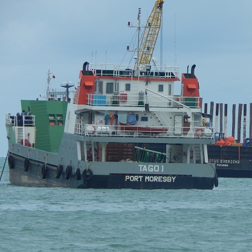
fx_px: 4200
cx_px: 168
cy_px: 126
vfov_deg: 3.4
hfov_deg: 3.4
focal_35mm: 510
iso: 125
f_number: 5.7
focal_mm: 76.4
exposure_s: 1/800
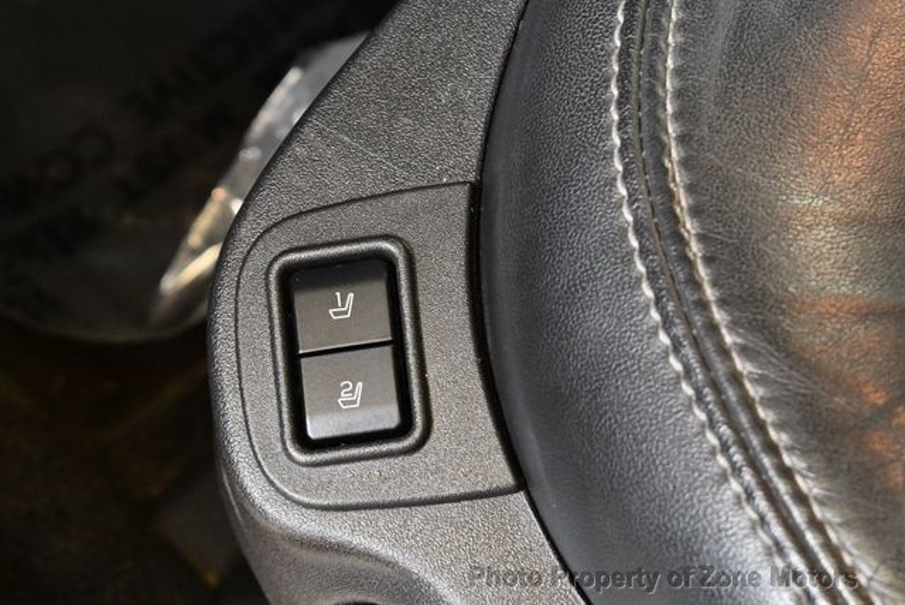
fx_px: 2768
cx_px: 452
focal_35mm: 110
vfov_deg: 12.5
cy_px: 302
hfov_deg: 18.6
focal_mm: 55
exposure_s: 1/60
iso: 4500
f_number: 5.6
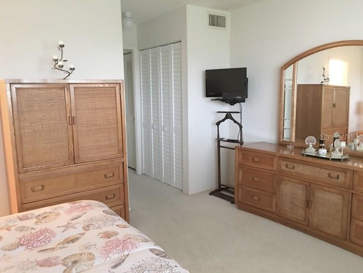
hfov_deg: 61.7
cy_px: 136
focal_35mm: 29
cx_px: 182
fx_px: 304
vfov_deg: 48.2
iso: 80
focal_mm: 4.15
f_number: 2.2
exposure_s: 1/4
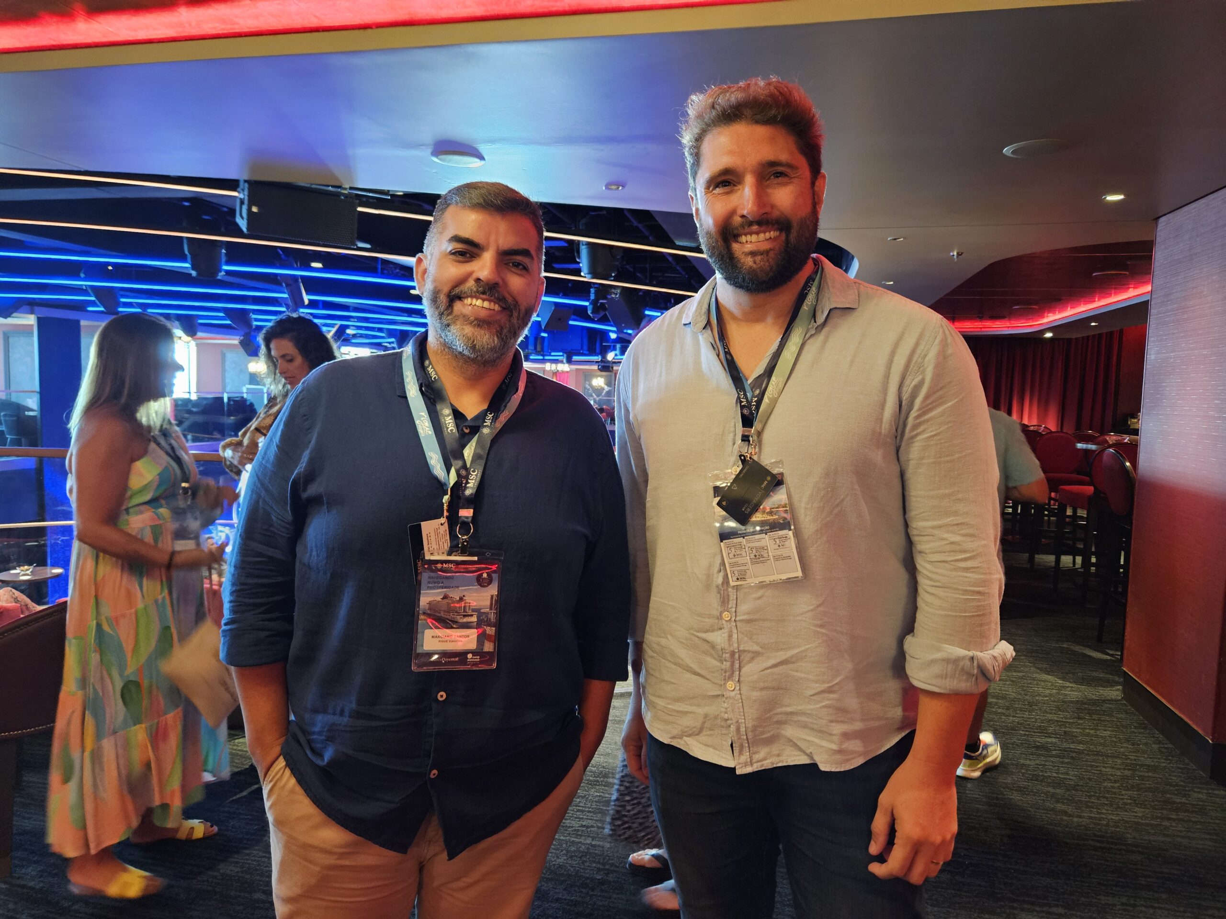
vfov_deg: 58.9
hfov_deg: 73.9
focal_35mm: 23
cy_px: 460
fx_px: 815
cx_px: 613
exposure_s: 1/24
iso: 800
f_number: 1.8
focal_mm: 5.4
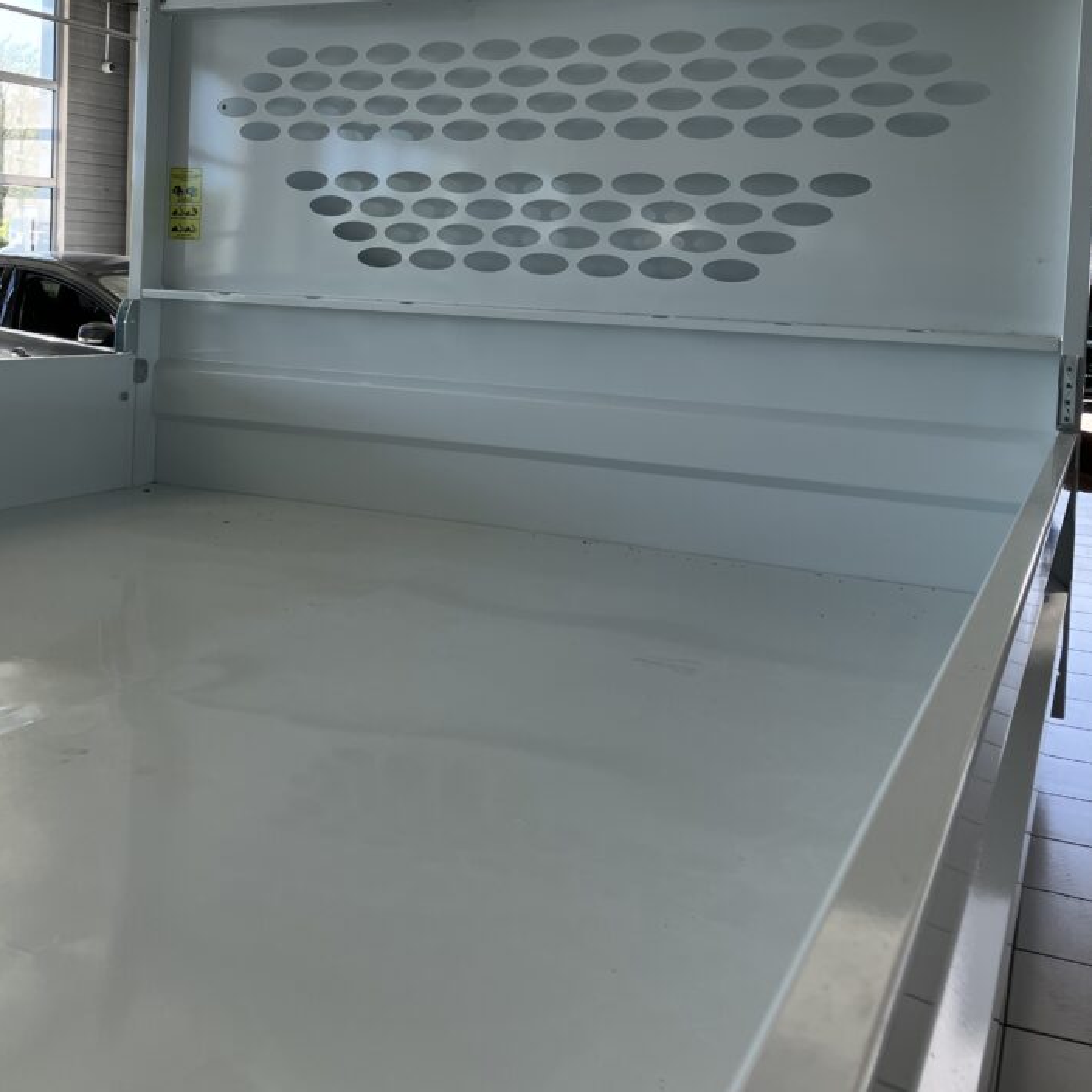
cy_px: 335
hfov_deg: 46.0
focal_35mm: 36
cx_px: 518
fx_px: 1285
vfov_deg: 45.1
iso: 32
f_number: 1.8
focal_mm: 3.99
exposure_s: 1/202
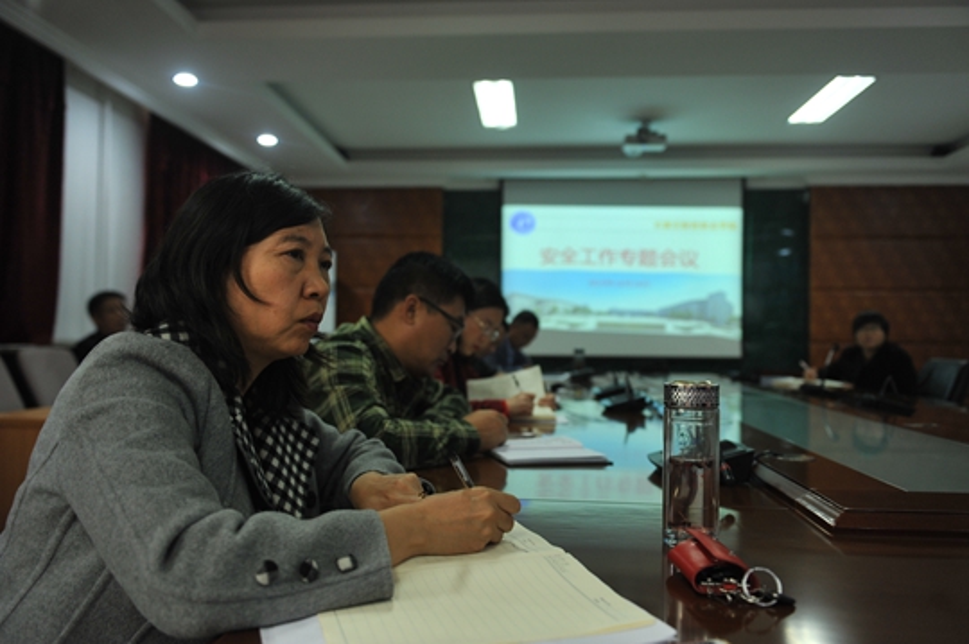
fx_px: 861
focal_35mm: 32
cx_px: 484
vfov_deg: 41.0
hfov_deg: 58.8
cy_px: 322
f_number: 3.2
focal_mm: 32
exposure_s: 1/125
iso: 800
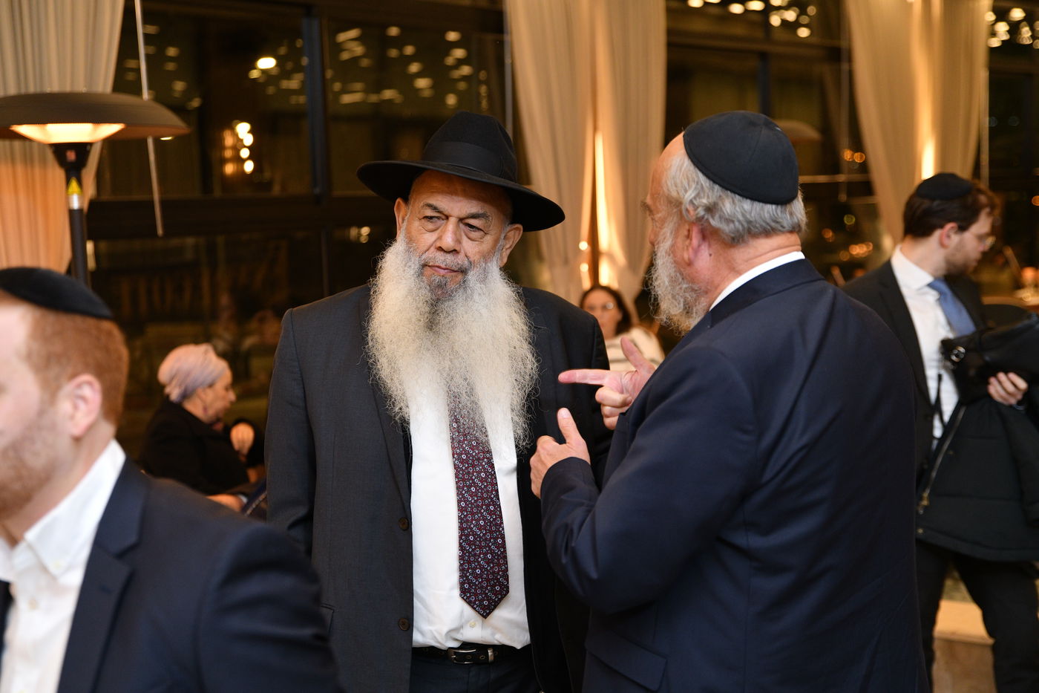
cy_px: 346
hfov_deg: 38.2
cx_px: 520
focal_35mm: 52
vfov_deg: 26.0
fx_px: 1500
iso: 1250
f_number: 2.8
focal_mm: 52
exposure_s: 1/200
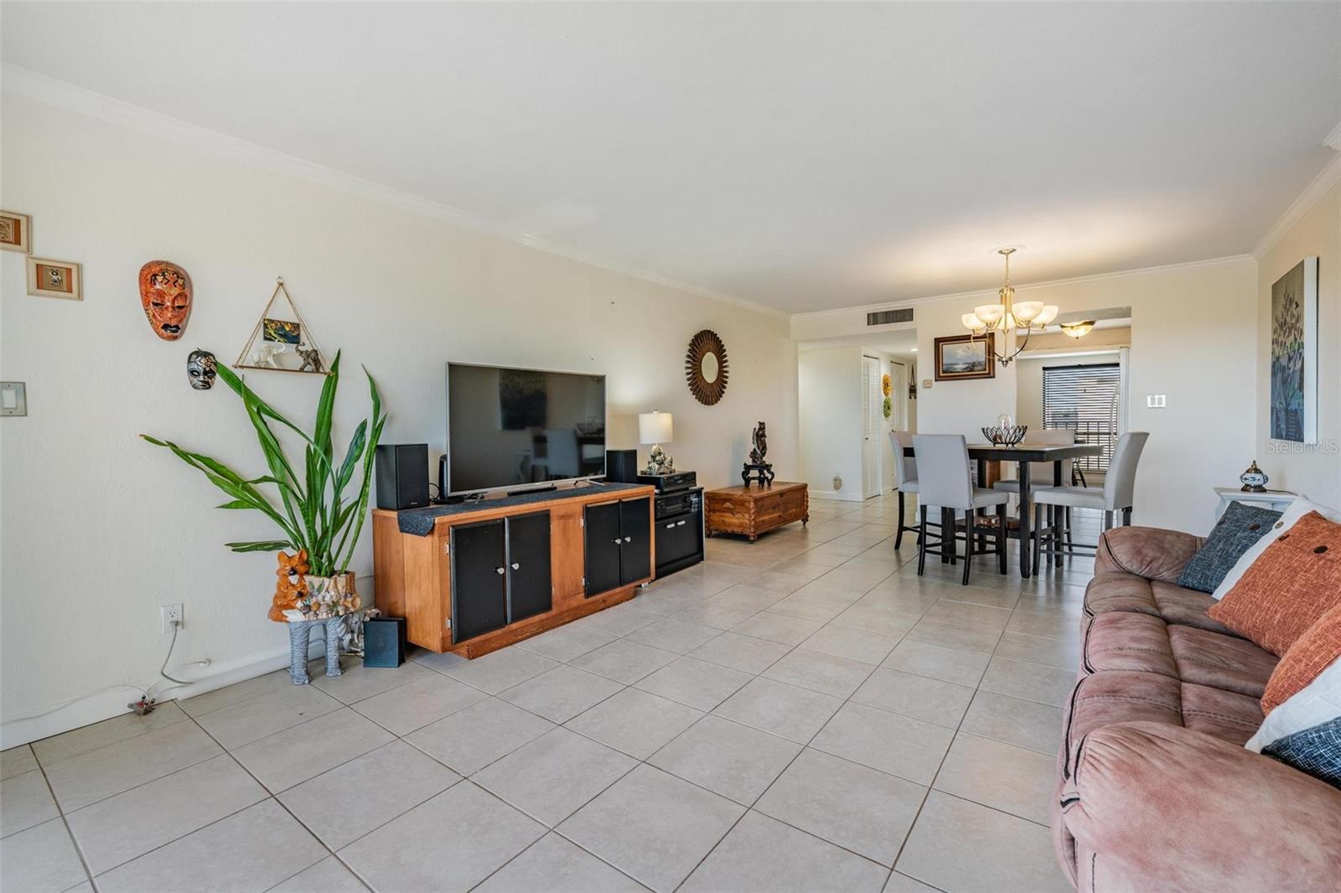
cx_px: 670
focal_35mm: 15
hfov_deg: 100.4
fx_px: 559
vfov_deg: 77.3
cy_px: 446
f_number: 7.1
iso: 100
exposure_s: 1/10
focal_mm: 15
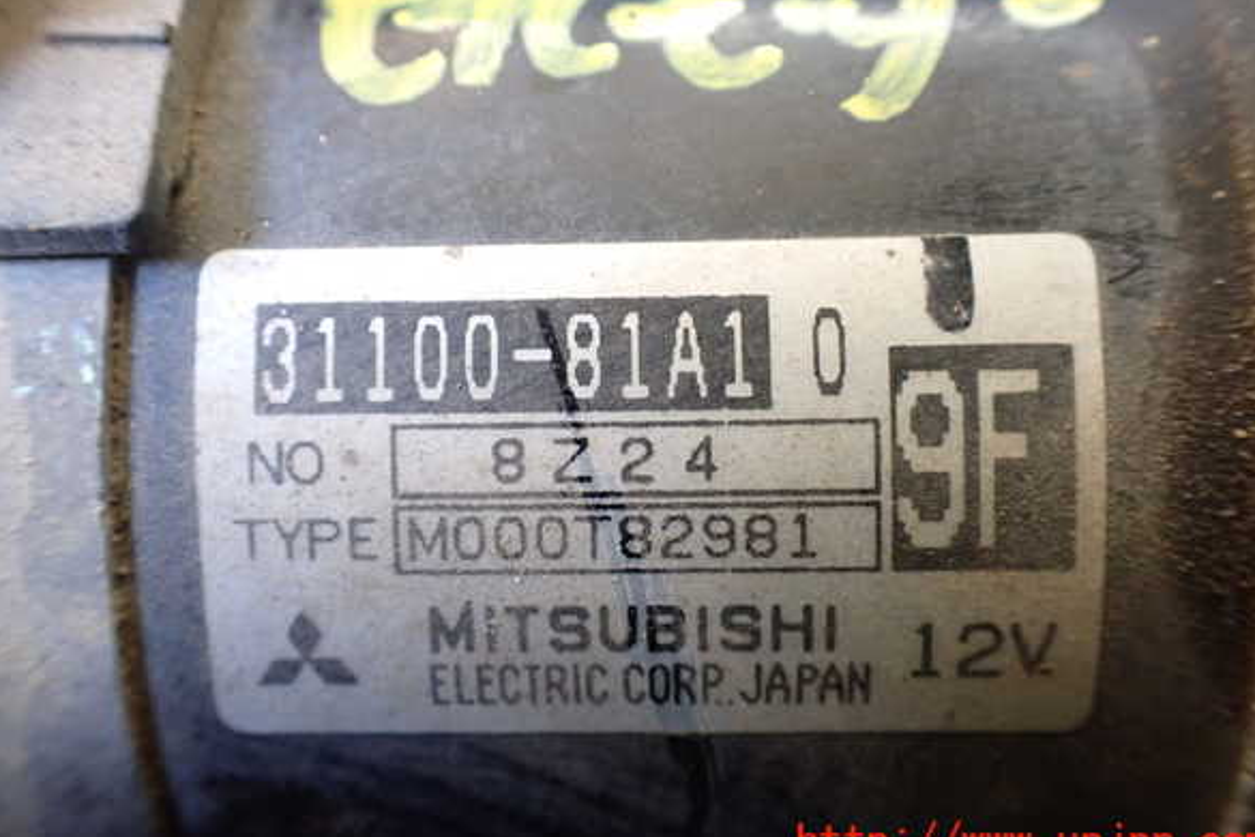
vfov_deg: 41.1
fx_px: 1115
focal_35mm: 32
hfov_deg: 58.7
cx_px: 637
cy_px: 388
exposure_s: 1/80
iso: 800
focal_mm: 5.4
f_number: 2.3
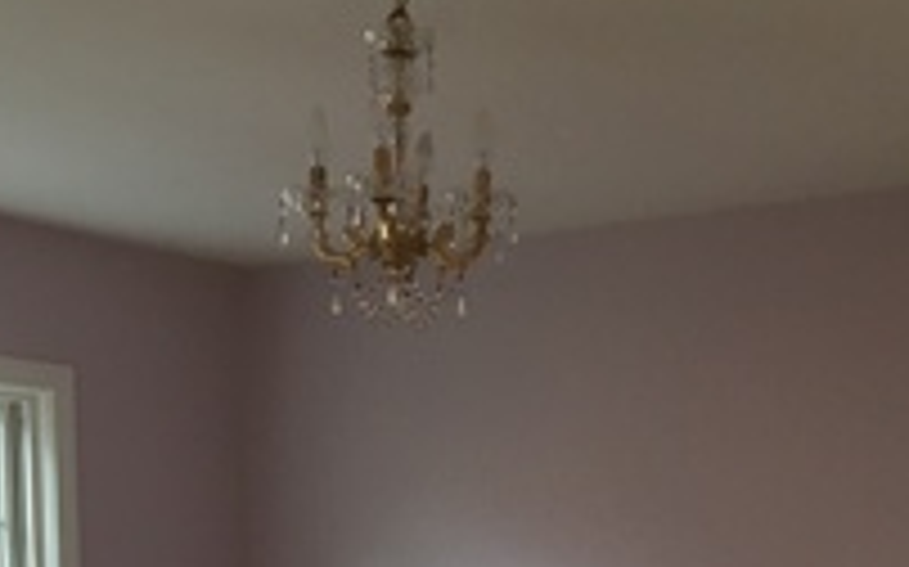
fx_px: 1807
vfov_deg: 15.6
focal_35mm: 73
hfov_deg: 28.2
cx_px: 536
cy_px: 976
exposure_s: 1/30
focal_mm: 4.15
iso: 80
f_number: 2.2
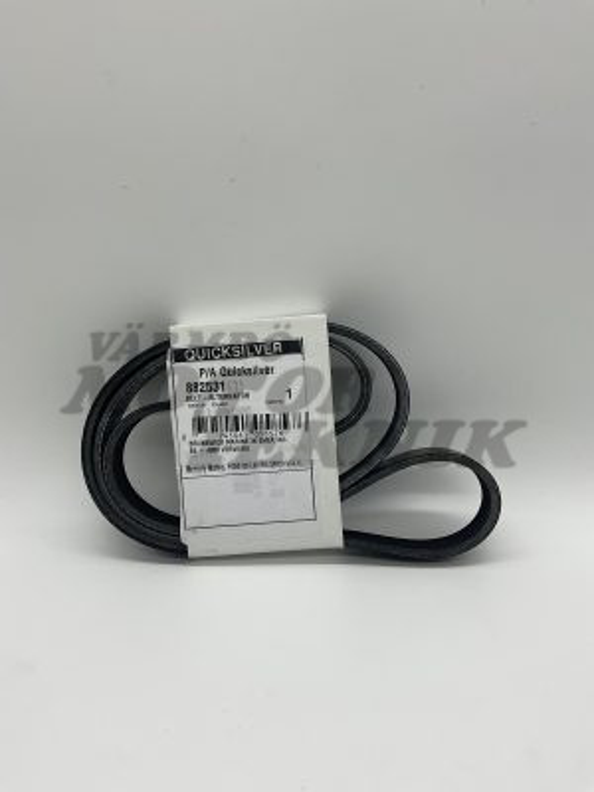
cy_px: 396
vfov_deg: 61.7
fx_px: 664
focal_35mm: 29
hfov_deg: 48.2
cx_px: 297
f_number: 1.8
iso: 16
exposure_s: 1/912
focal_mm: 3
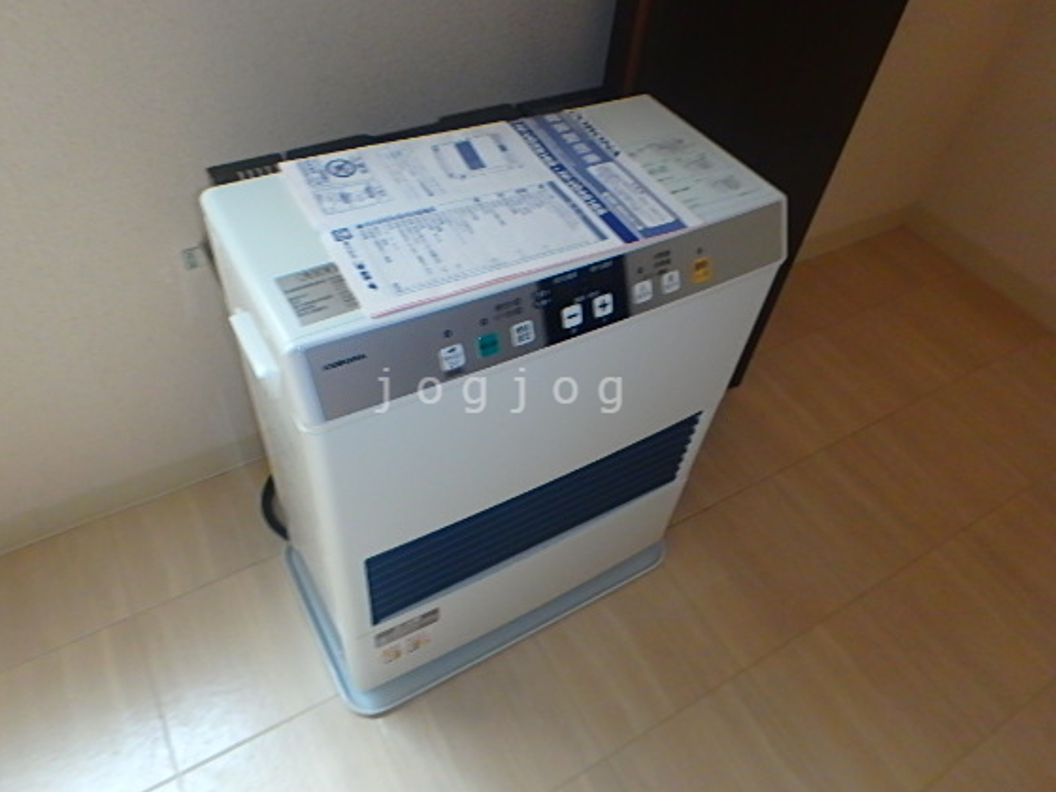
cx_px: 503
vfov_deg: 56.8
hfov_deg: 71.6
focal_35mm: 24
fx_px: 732
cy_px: 390
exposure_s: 1/30
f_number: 3.5
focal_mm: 3.7
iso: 320
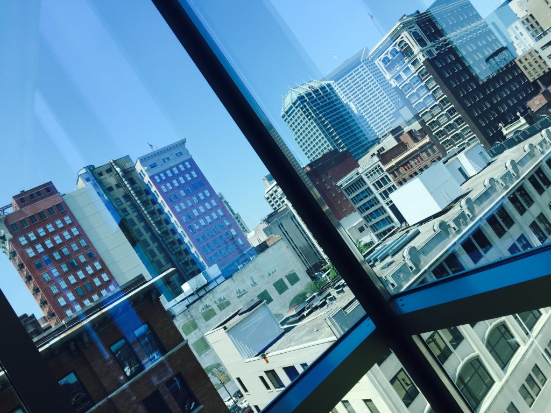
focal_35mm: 29
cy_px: 206
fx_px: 462
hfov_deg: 61.7
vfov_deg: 48.2
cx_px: 276
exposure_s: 1/444
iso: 32
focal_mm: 4.15
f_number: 2.2
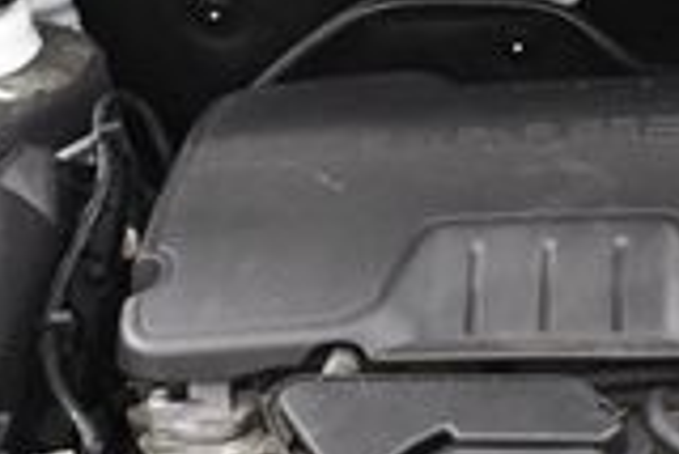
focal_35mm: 144
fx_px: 2718
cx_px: 798
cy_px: 221
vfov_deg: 9.5
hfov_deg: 13.9
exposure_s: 1/125
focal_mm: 18
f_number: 3.5
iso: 3200
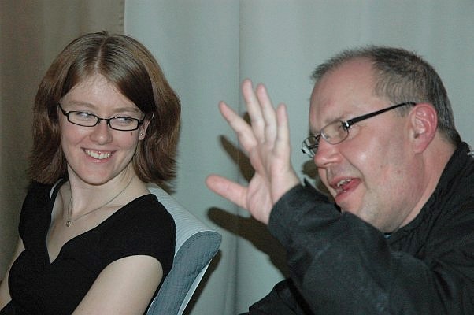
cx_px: 237
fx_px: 1184
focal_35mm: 90
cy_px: 158
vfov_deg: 15.2
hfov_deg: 22.6
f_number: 5
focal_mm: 60
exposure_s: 1/60
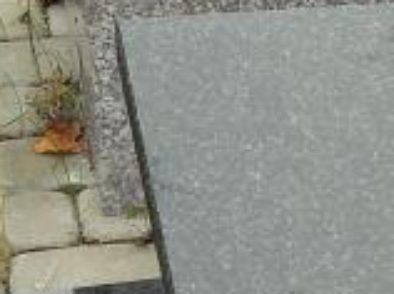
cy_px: 311
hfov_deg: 12.7
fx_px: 1614
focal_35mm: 142
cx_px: 693
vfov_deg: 10.3
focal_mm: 5.2
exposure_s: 1/60
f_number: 2.8
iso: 100
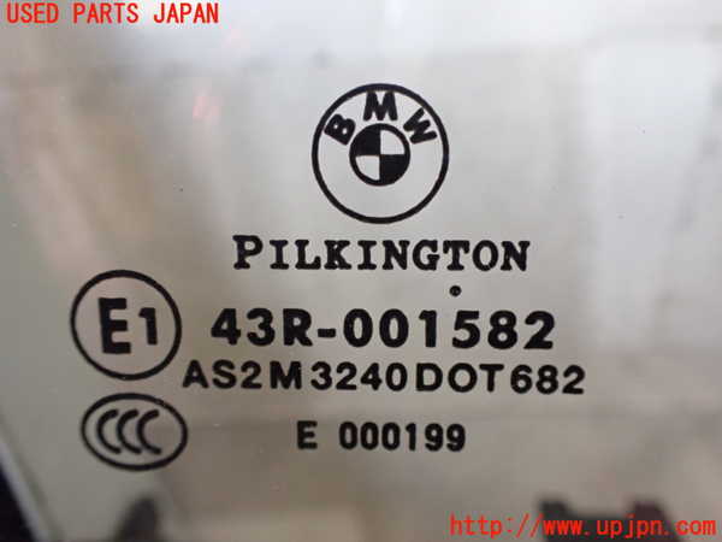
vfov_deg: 46.8
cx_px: 361
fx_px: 626
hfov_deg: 60.0
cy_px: 271
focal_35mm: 30
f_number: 2.3
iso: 500
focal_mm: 5.4
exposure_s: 1/125
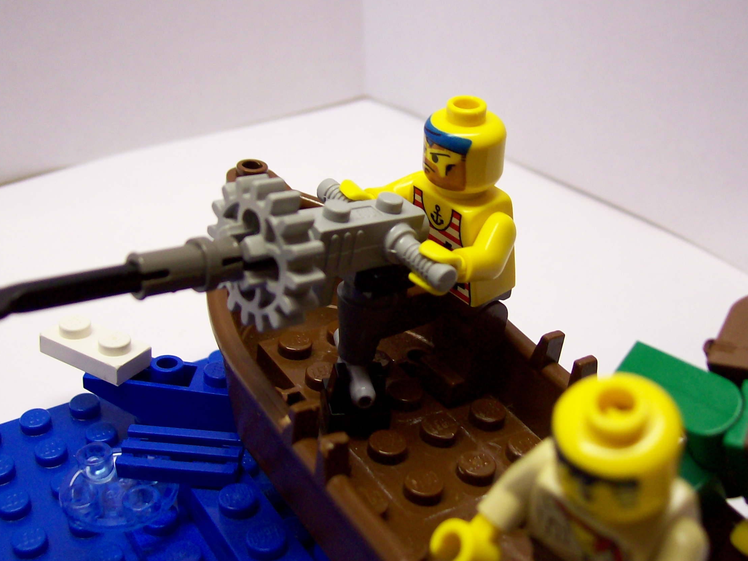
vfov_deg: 31.5
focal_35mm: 46
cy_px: 244
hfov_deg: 41.3
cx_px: 382
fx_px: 994
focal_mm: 6
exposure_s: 1/33.3
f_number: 2.7
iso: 80
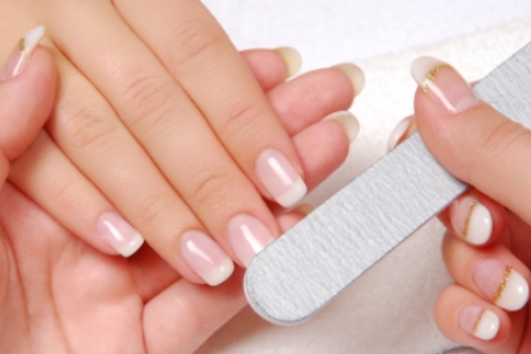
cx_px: 234
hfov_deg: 20.7
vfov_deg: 13.9
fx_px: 1454
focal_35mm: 99
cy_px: 174
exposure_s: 1/250
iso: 100
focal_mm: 55
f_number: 9.5
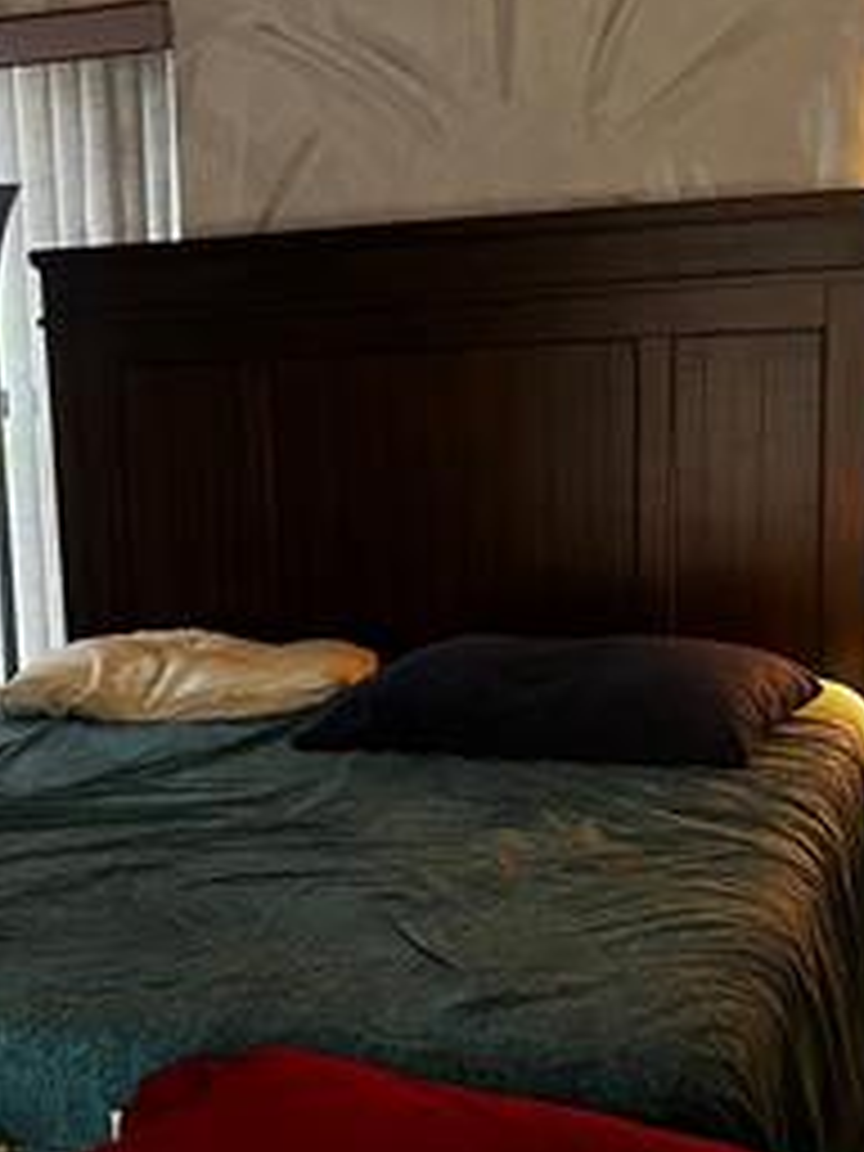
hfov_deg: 23.8
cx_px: 216
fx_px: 2030
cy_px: 738
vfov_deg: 31.5
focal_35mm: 61
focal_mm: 5.7
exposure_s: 1/40
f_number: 1.5
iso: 640
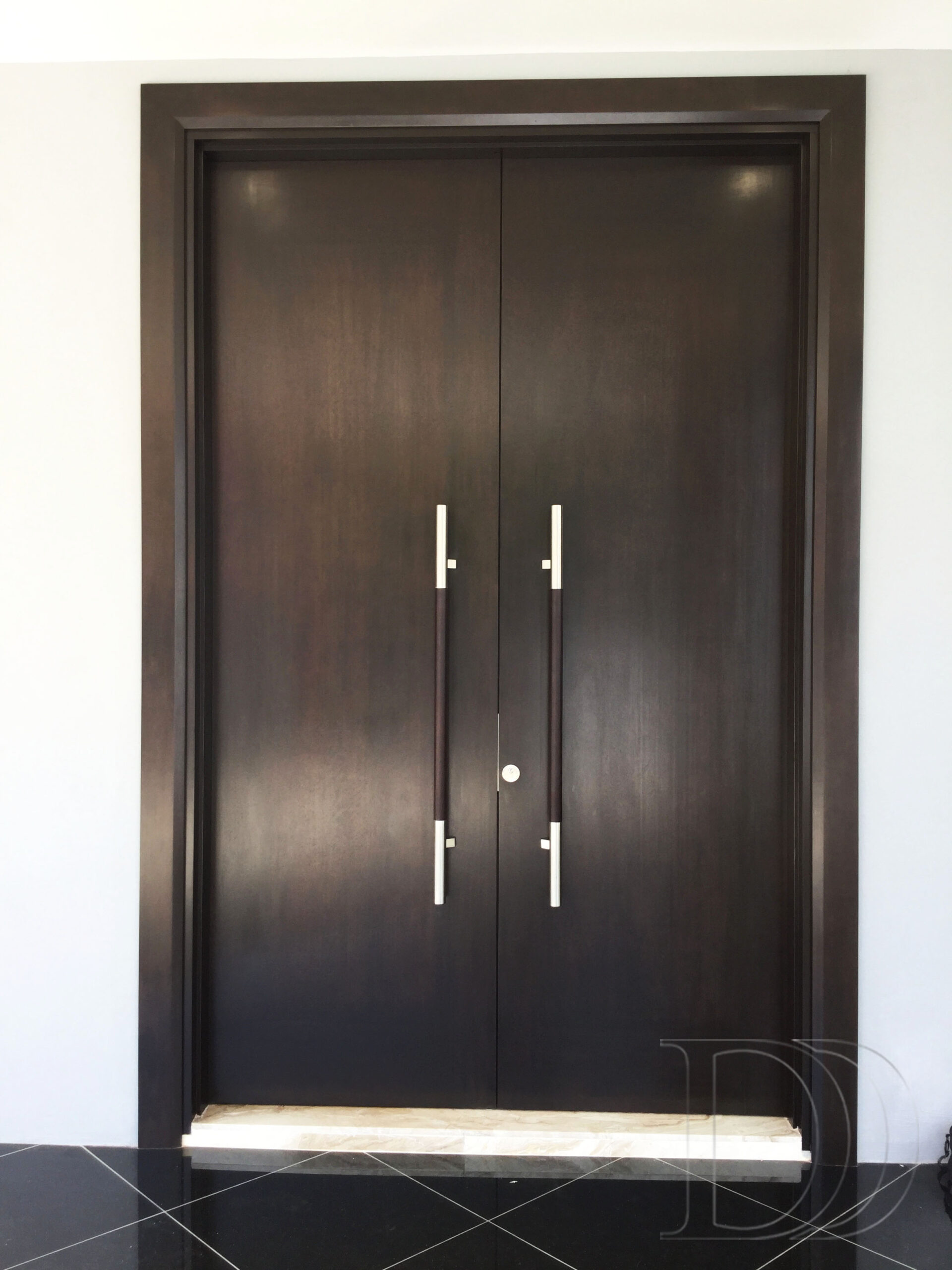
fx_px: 1137
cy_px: 635
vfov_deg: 58.4
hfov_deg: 45.4
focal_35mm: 31
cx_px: 476
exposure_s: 1/115
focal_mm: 3.3
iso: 25
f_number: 2.4
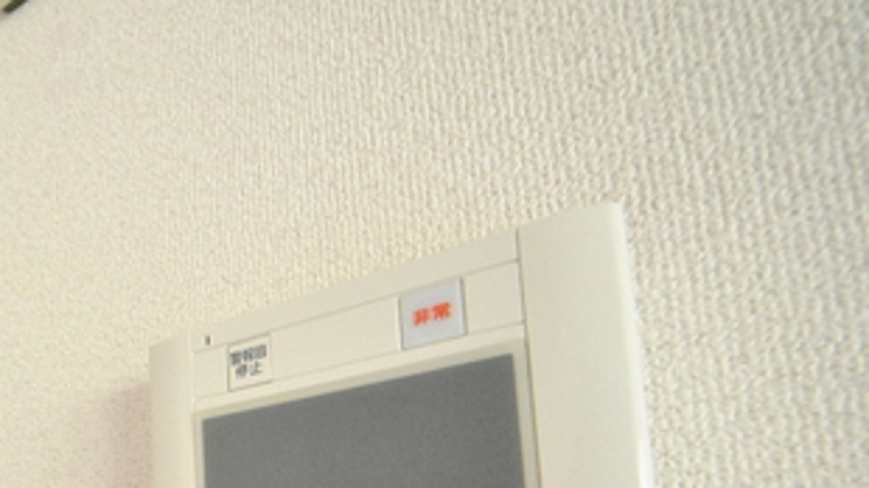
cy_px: 536
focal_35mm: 26
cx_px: 101
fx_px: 599
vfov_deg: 37.3
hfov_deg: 61.6
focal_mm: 8
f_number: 4.5
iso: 1600
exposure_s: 1/30
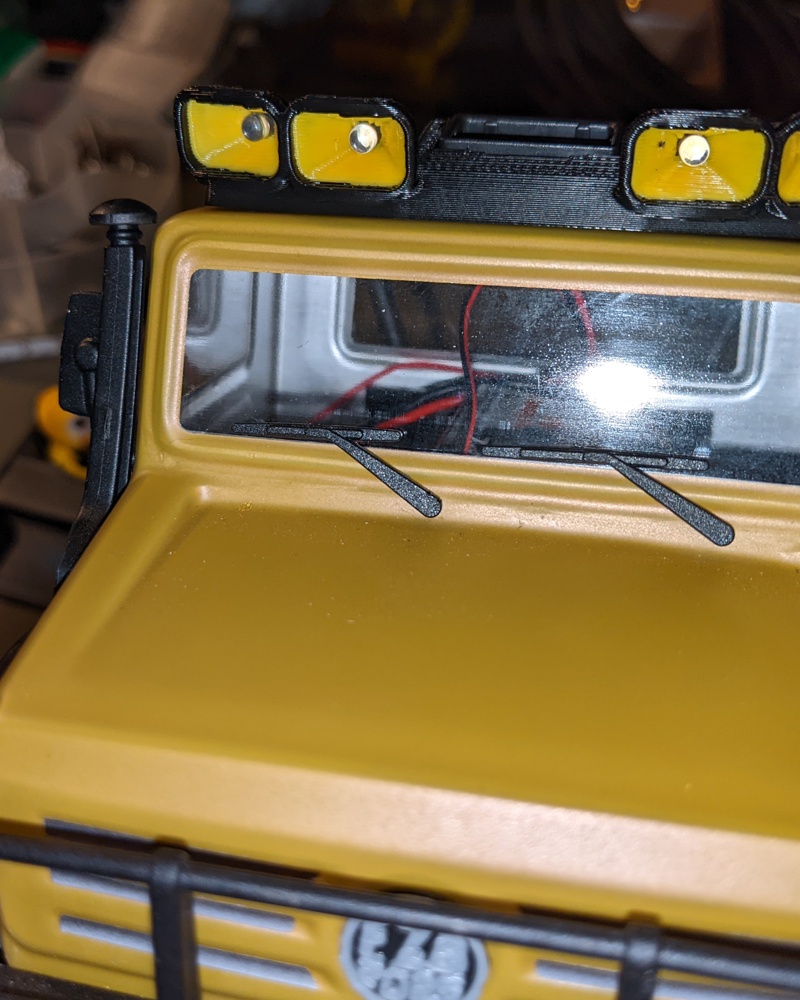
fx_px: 1066
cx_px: 356
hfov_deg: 41.1
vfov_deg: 50.3
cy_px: 509
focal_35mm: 36
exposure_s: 1/120
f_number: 1.8
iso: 76
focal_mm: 4.44
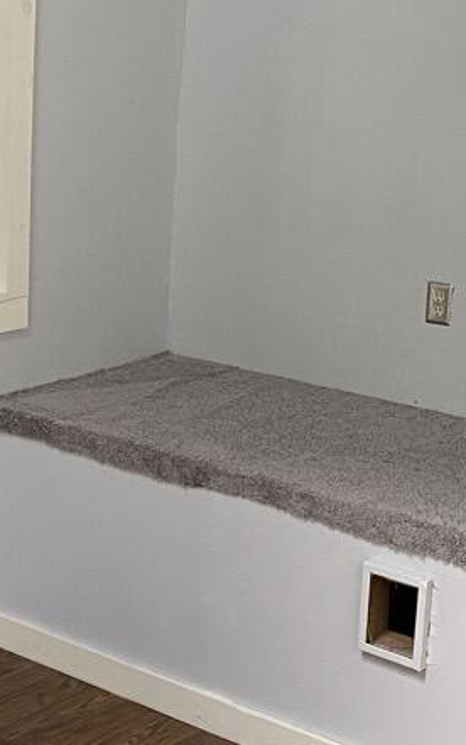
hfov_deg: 15.7
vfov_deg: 25.7
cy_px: 258
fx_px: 1624
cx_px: -88
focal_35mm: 80
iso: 125
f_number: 1.8
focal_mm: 4.25
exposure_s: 1/71
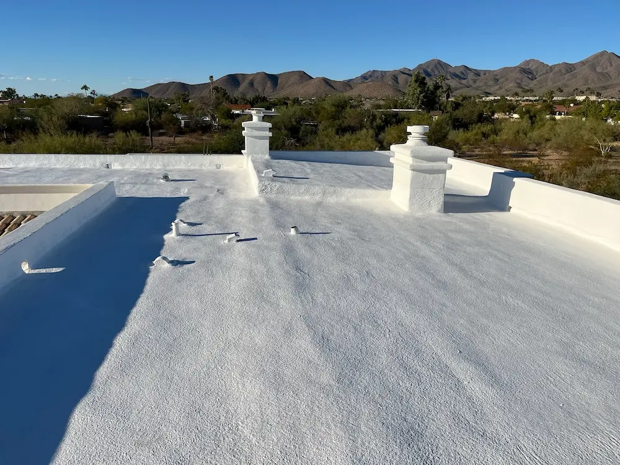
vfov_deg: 53.1
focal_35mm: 26
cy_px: 232
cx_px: 310
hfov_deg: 67.3
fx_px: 466
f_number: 1.6
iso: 50
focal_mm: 5.1
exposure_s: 1/6494
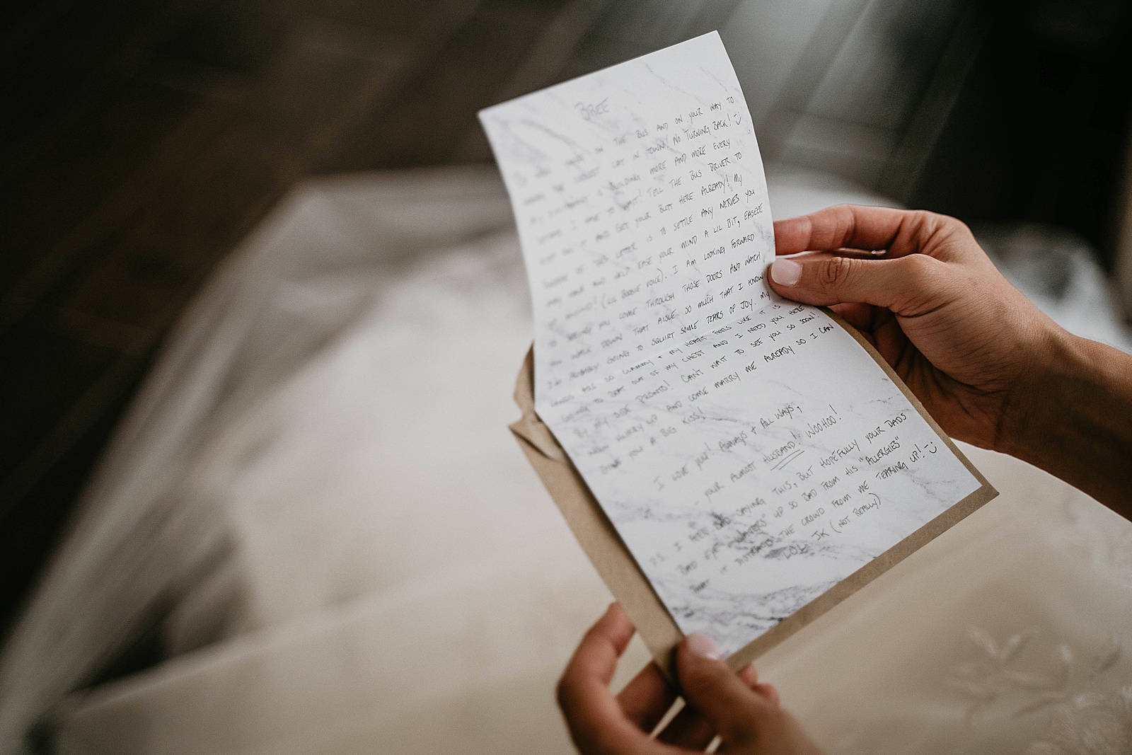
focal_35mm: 58
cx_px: 566
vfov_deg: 23.4
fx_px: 1824
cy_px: 378
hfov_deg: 34.5
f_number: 2.8
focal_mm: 58
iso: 800
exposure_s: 1/200
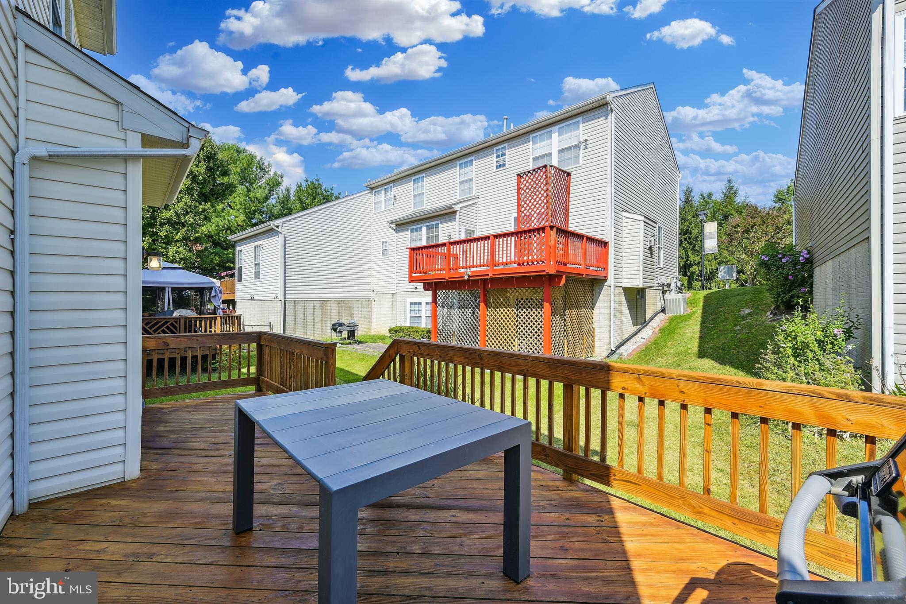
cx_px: 453
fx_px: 352
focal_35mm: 14
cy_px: 302
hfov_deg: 104.3
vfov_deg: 81.2
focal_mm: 14
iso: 100
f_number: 8
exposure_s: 1/250
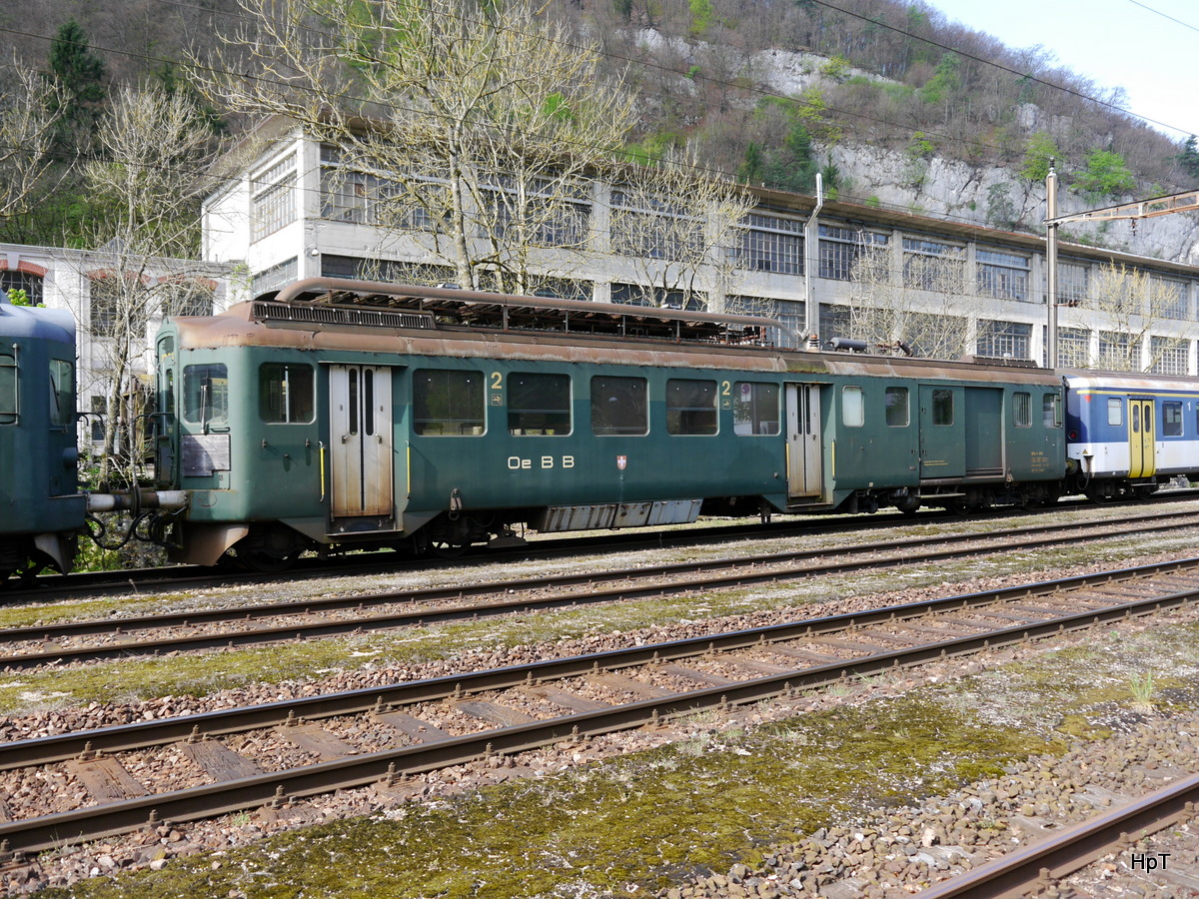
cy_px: 450
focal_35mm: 30
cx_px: 600
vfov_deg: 46.8
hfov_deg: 60.0
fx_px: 1039
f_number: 5
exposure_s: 1/200
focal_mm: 15
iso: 160
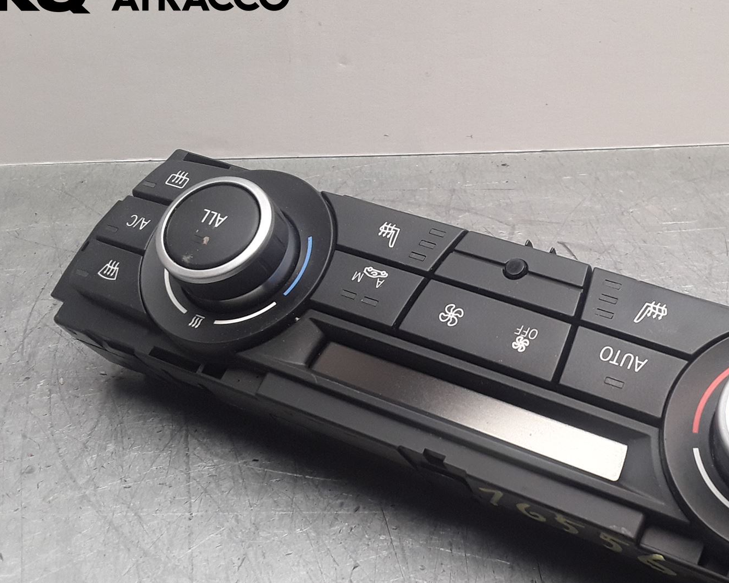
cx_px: 514
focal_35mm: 42
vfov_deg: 35.3
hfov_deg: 42.9
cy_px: 398
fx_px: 906
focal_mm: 2.91
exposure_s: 1/50
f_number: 1.9
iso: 50
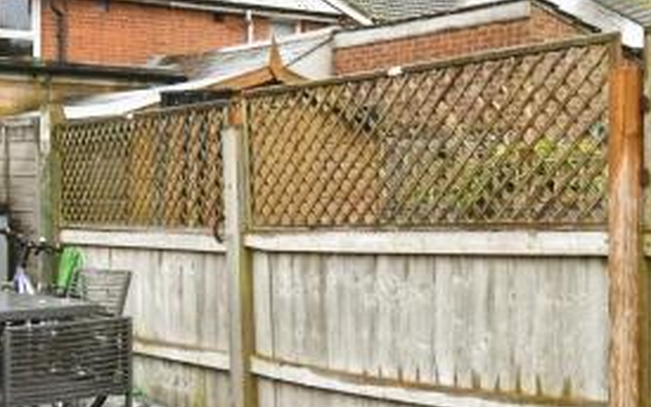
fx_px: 1011
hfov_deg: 35.4
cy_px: 401
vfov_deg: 22.0
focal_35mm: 57
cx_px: 223
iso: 800
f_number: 8
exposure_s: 1/80
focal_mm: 15
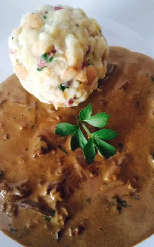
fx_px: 208
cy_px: 124
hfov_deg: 40.6
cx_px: 77
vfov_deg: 61.2
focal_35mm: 31
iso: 250
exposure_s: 1/20
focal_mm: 4.15
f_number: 2.2
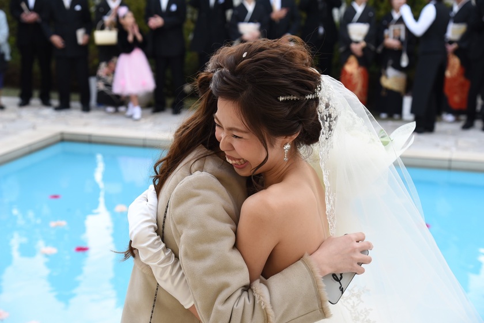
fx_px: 874
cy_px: 162
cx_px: 242
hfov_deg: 30.9
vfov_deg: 20.9
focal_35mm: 65
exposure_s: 1/500
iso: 1000
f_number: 5.6
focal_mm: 65
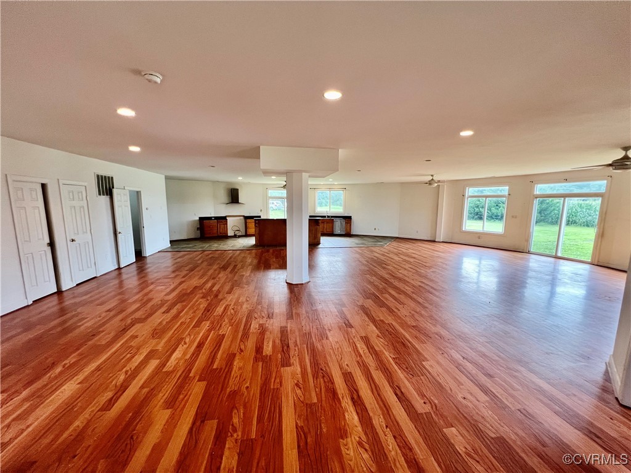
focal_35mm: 13
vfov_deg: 89.9
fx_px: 237
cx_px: 316
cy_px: 236
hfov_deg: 106.2
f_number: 1.8
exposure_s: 1/120
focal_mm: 1.57
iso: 250
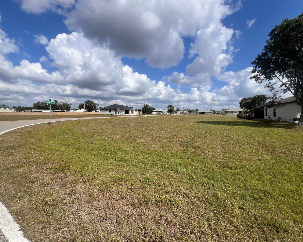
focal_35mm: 14
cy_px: 123
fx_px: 126
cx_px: 158
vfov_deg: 88.0
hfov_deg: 100.6
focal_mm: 1.57
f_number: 1.8
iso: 32
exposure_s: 1/3125
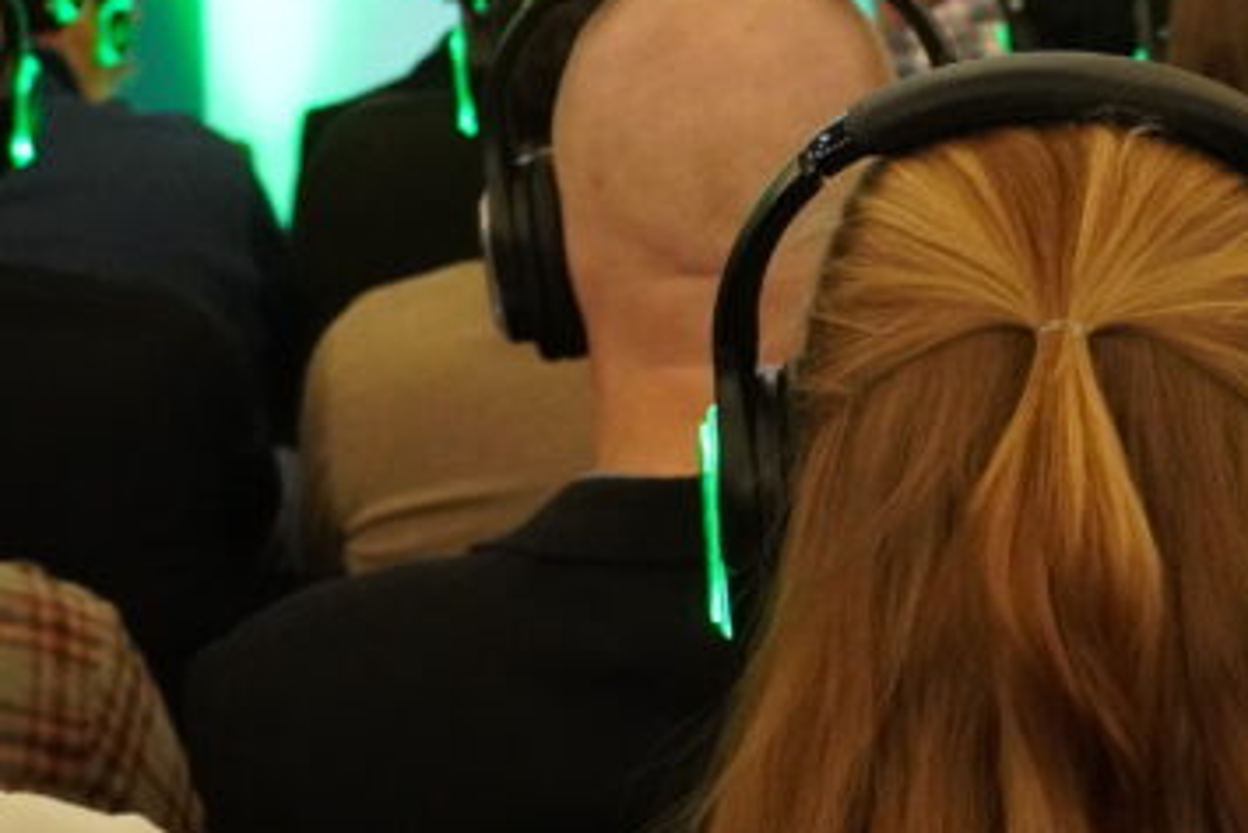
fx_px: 4350
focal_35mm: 125
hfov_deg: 16.1
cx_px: 1125
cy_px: 23
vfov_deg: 10.9
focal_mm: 29
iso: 4000
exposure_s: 1/160
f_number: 4.5
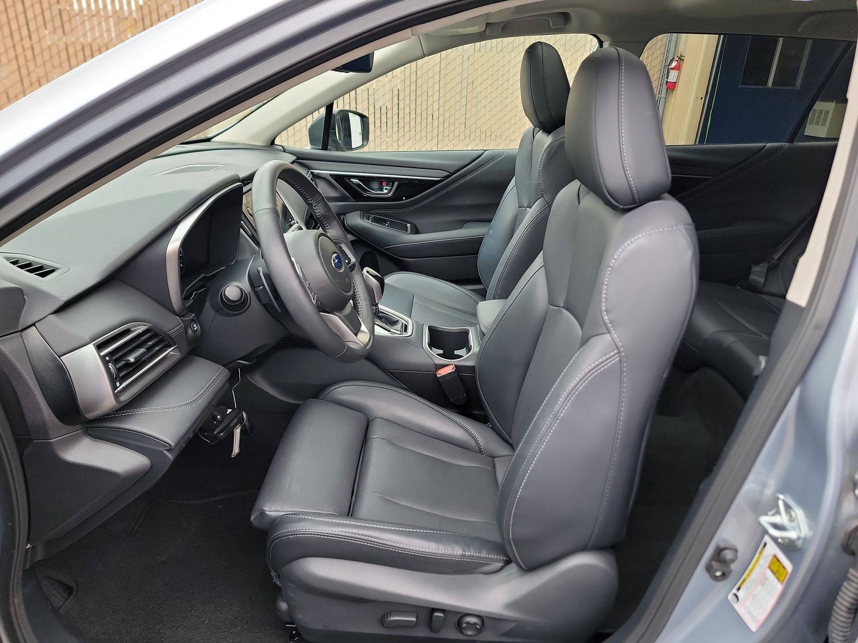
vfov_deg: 56.8
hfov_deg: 71.6
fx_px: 595
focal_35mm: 24
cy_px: 322
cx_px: 429
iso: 64
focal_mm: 6.7
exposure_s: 1/59
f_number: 1.8
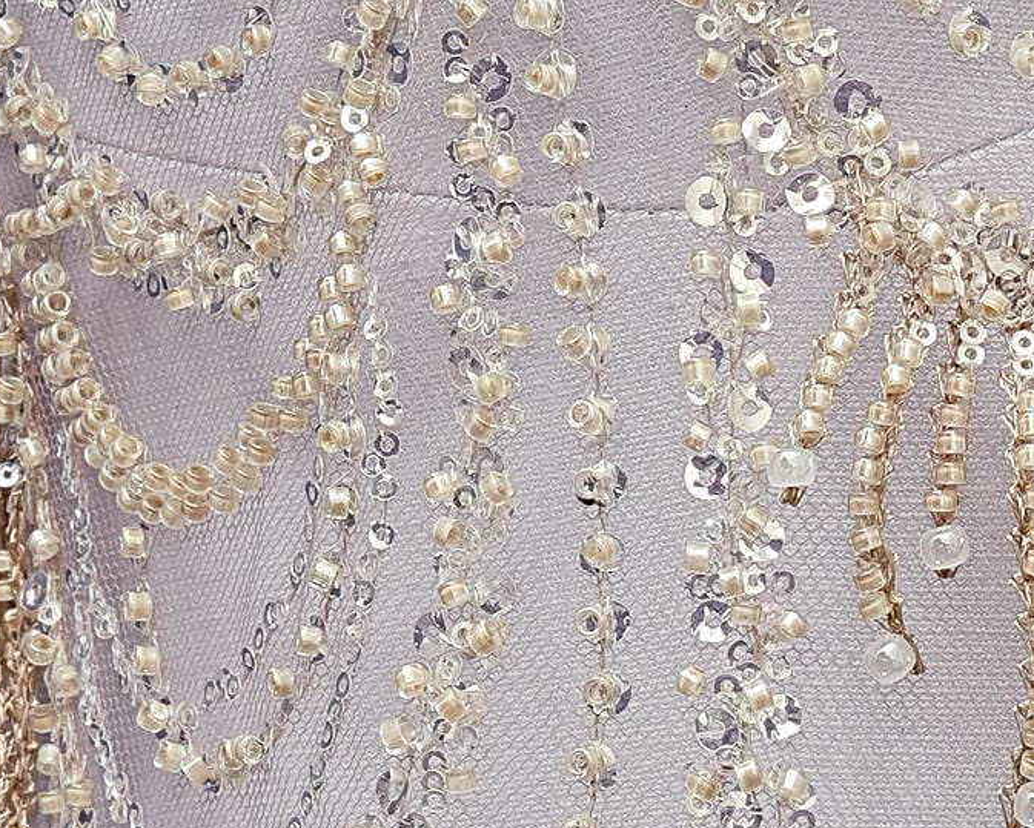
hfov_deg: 6.6
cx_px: 1055
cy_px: 1079
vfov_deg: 5.3
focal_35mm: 293
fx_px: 8970
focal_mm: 50
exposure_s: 1/125
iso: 100
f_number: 11
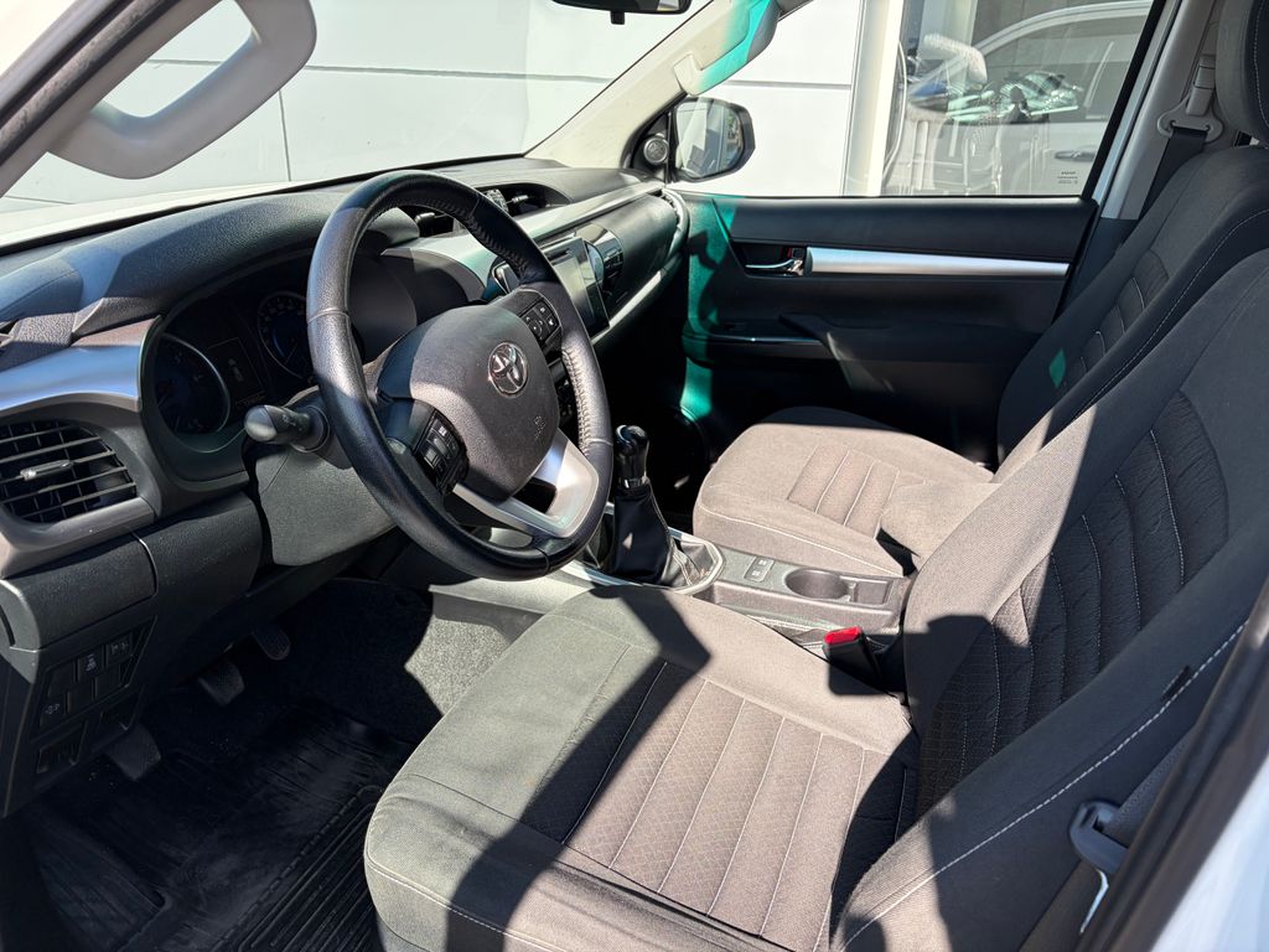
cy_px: 476
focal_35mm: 26
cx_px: 634
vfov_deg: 53.1
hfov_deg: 67.3
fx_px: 953
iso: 64
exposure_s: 1/694
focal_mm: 5.96
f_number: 1.6
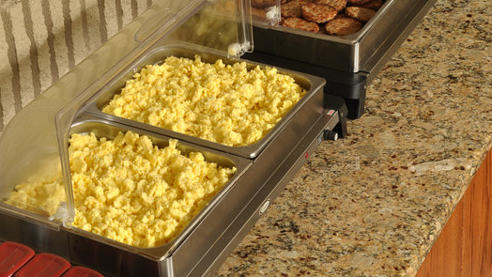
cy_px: -46
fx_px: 1187
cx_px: 247
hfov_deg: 23.4
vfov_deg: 13.0
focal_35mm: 91
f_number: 9
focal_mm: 38
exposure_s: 1/125
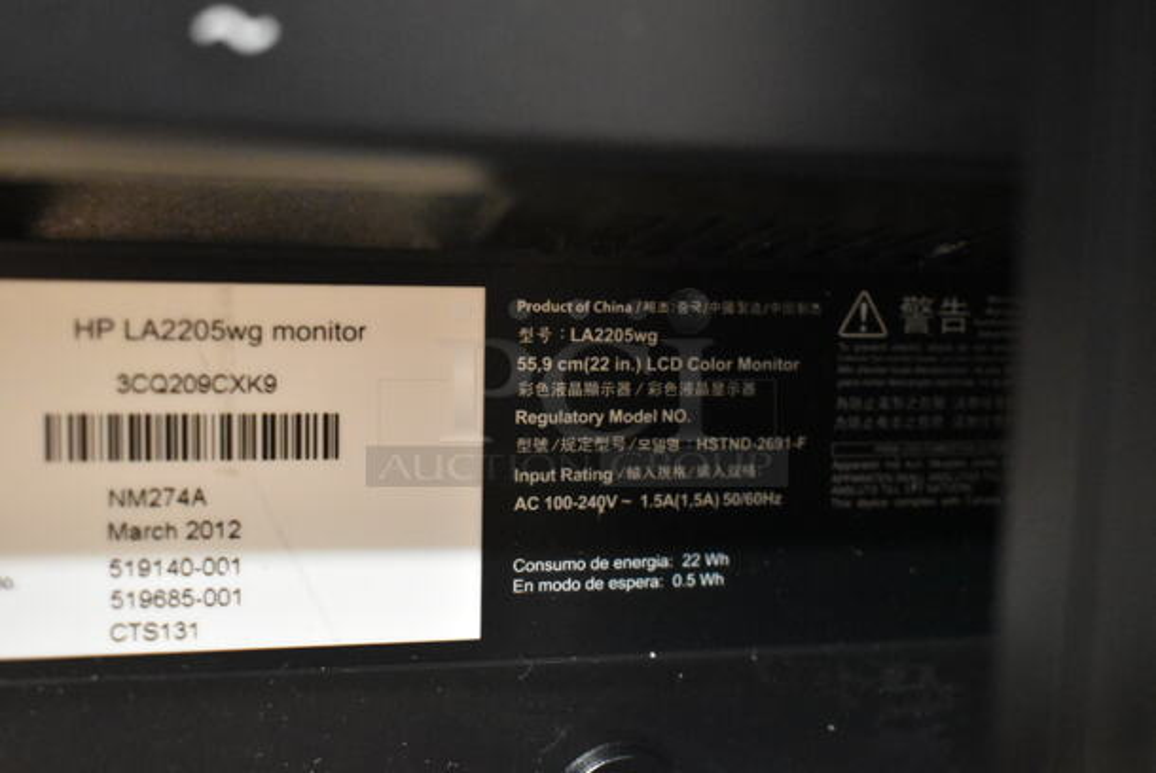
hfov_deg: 42.3
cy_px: 386
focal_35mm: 46
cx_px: 578
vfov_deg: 29.0
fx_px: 1495
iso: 7200
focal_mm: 31
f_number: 4.2
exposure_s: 1/50
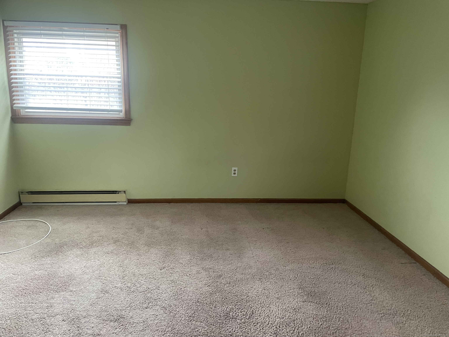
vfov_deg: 53.1
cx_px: 224
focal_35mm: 26
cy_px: 168
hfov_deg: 67.3
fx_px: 337
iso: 400
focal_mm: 4.2
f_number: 1.6
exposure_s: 1/60
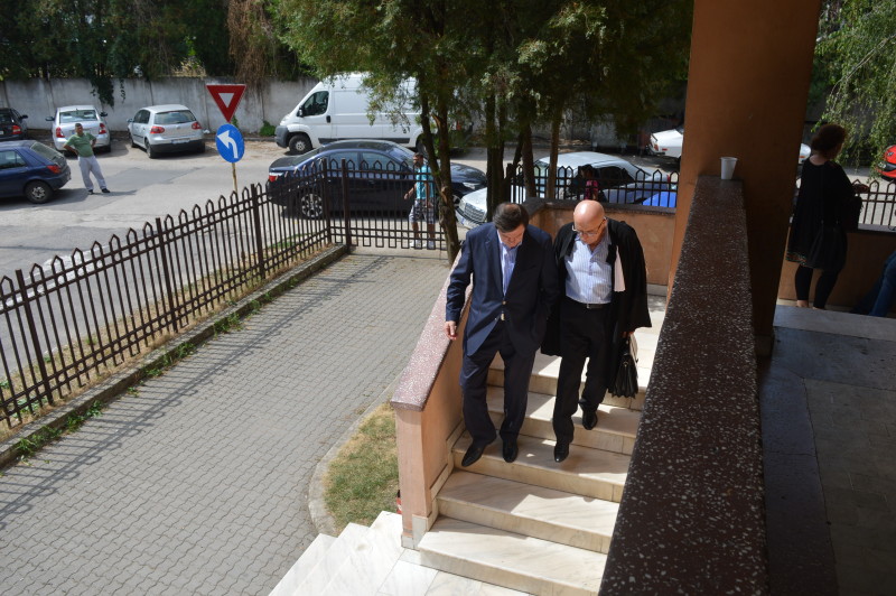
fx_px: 671
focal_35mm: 27
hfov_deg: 67.4
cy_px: 298
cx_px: 448
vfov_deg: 47.9
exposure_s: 1/250
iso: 100
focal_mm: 18
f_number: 8
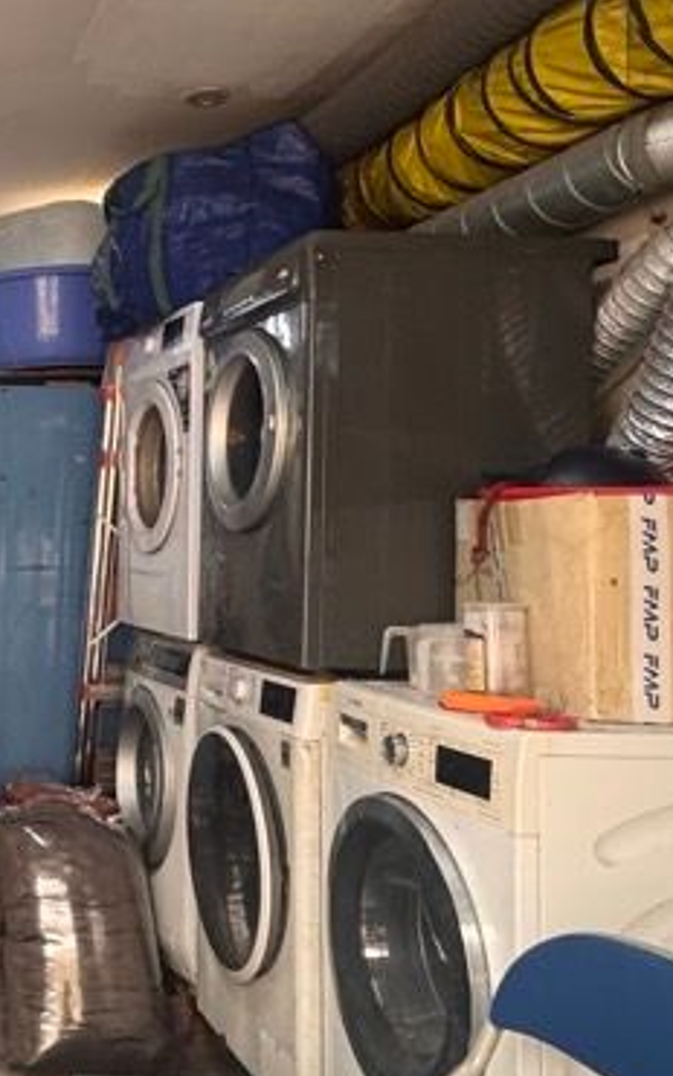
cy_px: 505
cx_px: -191
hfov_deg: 26.7
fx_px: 1203
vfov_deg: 48.2
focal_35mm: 41
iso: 320
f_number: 2.2
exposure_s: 1/50
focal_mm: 2.22
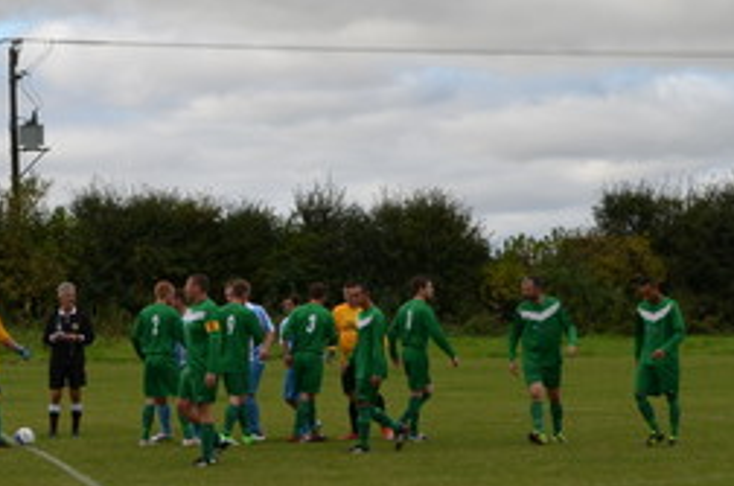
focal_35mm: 148
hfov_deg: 13.8
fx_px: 3012
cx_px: 98
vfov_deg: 9.2
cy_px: 355
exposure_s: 1/200
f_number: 8
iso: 100
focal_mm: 44
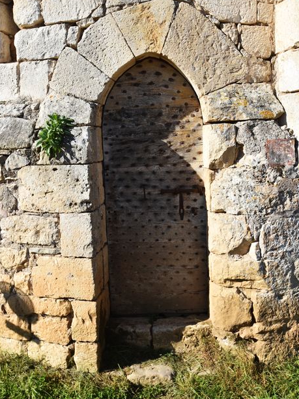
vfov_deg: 55.3
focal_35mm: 33
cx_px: 148
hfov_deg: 42.9
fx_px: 380
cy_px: 188
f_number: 9
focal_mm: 20
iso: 200
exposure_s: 1/320
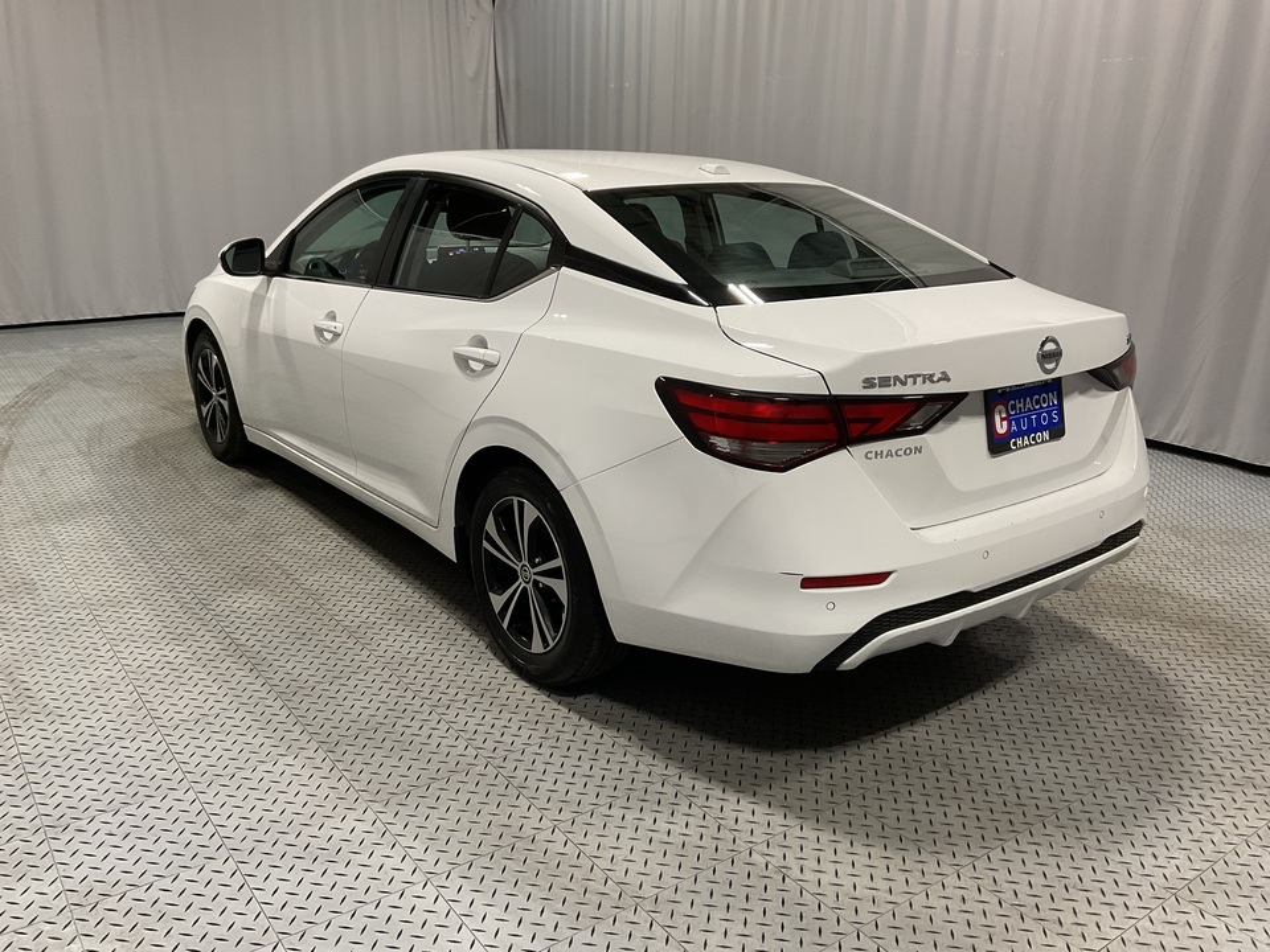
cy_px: 476
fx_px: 1064
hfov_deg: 61.7
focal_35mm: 29
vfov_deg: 48.2
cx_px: 635
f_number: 1.8
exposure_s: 1/120
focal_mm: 3
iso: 64
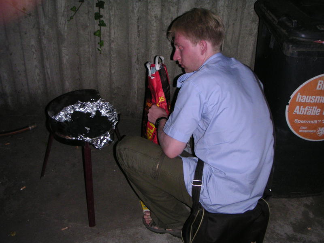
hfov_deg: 49.0
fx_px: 356
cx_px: 162
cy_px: 122
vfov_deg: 37.7
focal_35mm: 38
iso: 160
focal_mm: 6
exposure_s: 1/45
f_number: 2.8
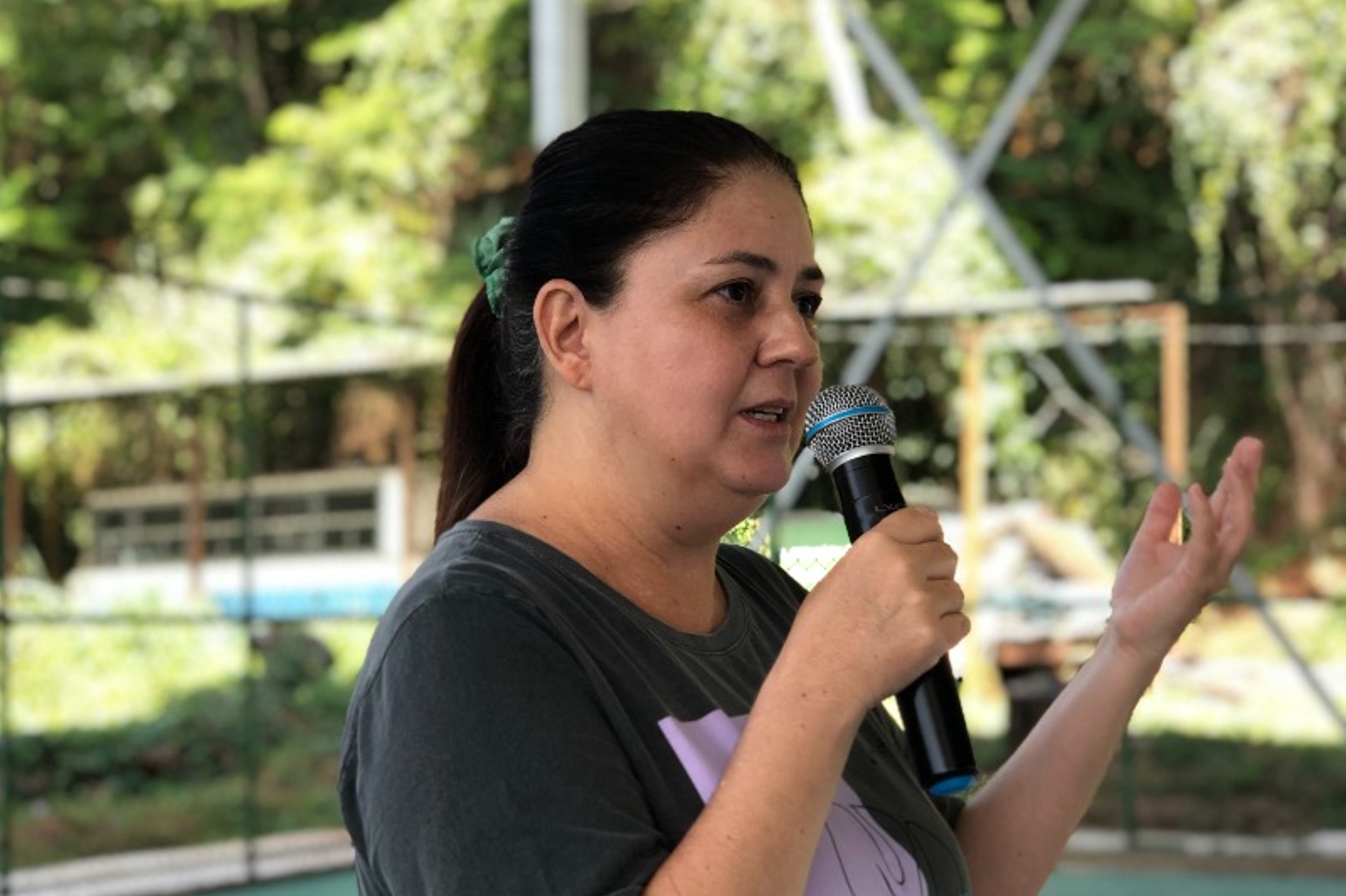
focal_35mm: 73
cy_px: 590
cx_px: 666
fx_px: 2729
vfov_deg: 18.6
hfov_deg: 27.7
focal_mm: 6
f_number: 2.4
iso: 25
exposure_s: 1/120
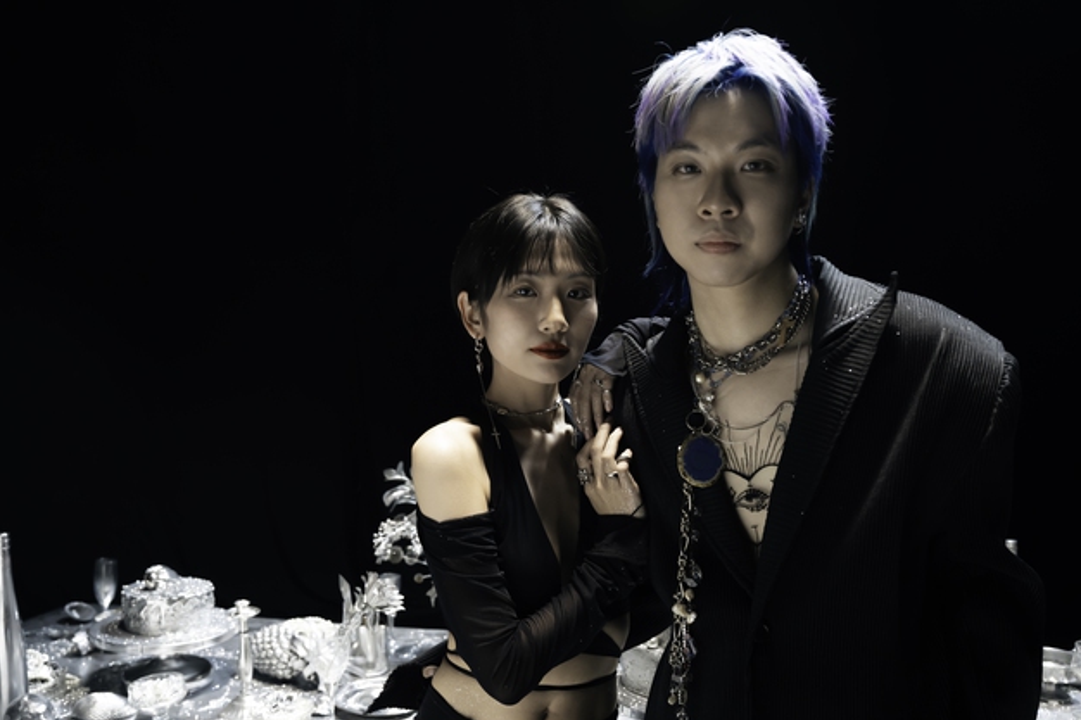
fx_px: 841
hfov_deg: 65.4
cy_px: 403
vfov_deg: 46.3
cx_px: 503
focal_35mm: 28
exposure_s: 1/80
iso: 2000
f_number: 3.5
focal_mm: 24
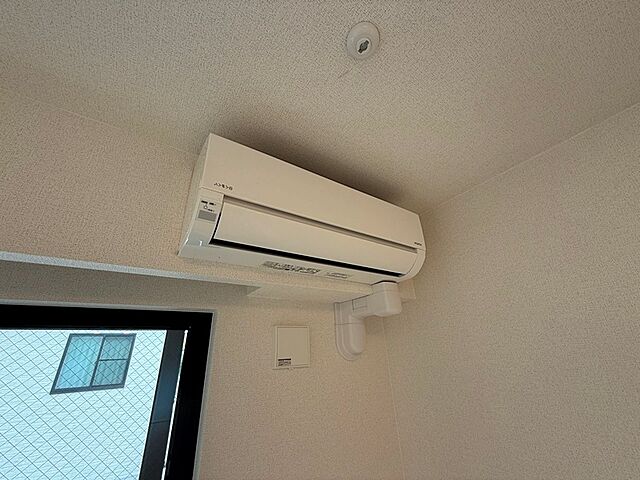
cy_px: 240
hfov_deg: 102.1
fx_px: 259
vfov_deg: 85.7
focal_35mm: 14
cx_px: 320
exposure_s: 1/99
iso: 64
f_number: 2.2
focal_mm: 2.22
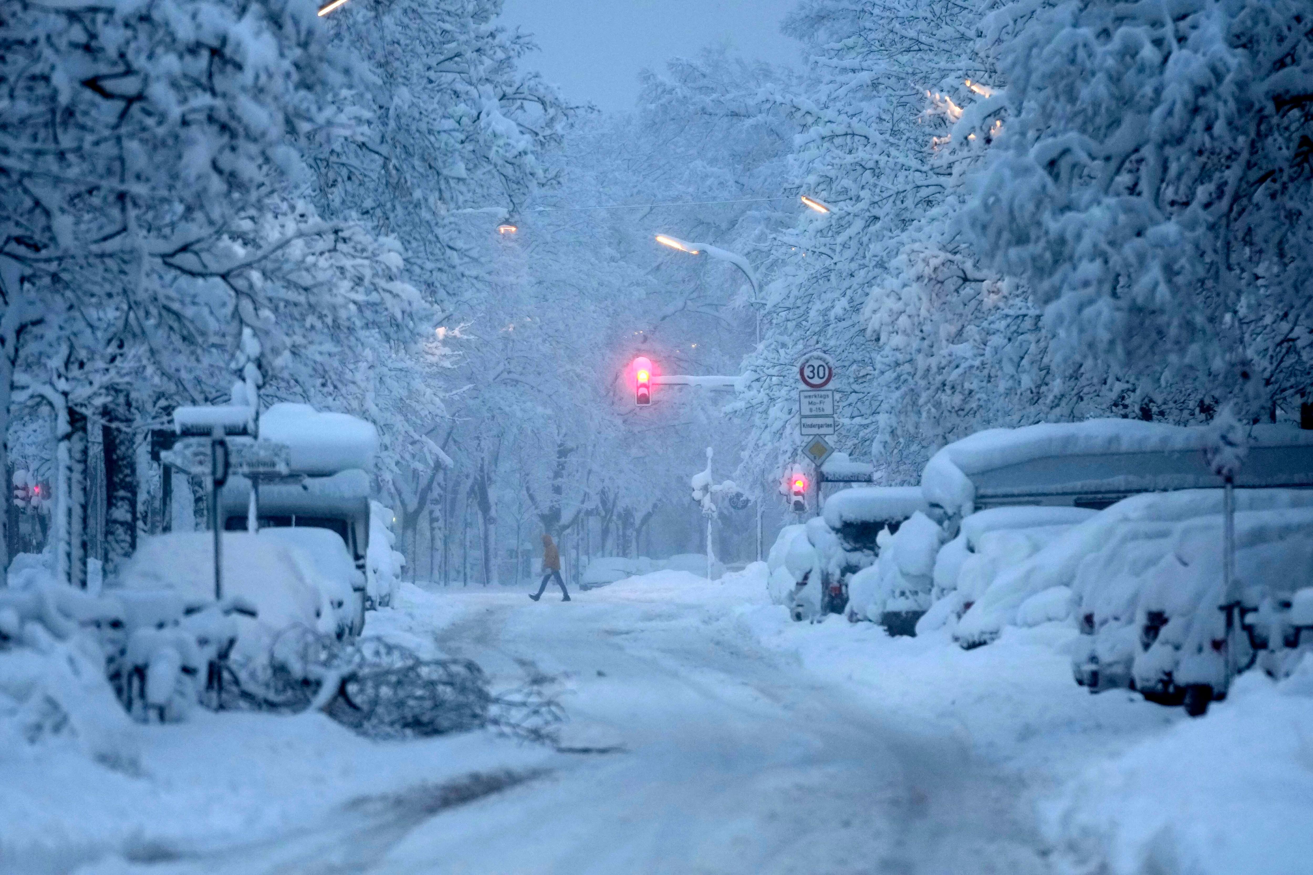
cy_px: 438
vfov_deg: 4.6
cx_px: 656
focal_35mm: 300
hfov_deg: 6.9
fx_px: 10940
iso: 1600
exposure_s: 1/400
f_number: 2.8
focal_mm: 200
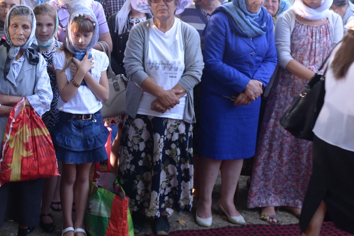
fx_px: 659
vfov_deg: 20.3
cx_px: 30
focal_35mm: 67
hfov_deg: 28.8
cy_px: 77
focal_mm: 29
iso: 320
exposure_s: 1/80
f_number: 4.5
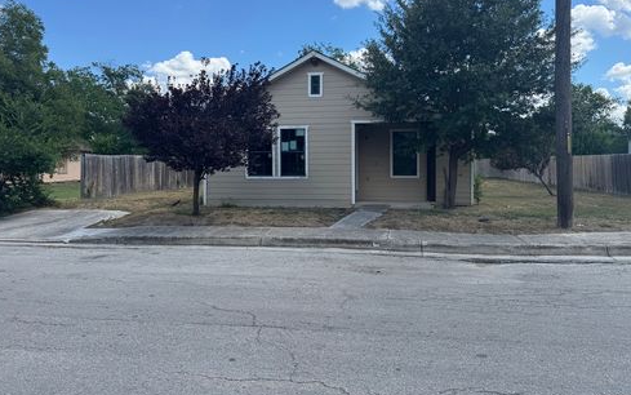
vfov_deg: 47.5
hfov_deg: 70.4
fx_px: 447
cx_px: 316
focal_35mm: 26
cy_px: 168
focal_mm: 6.76
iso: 80
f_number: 1.78
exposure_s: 1/2252
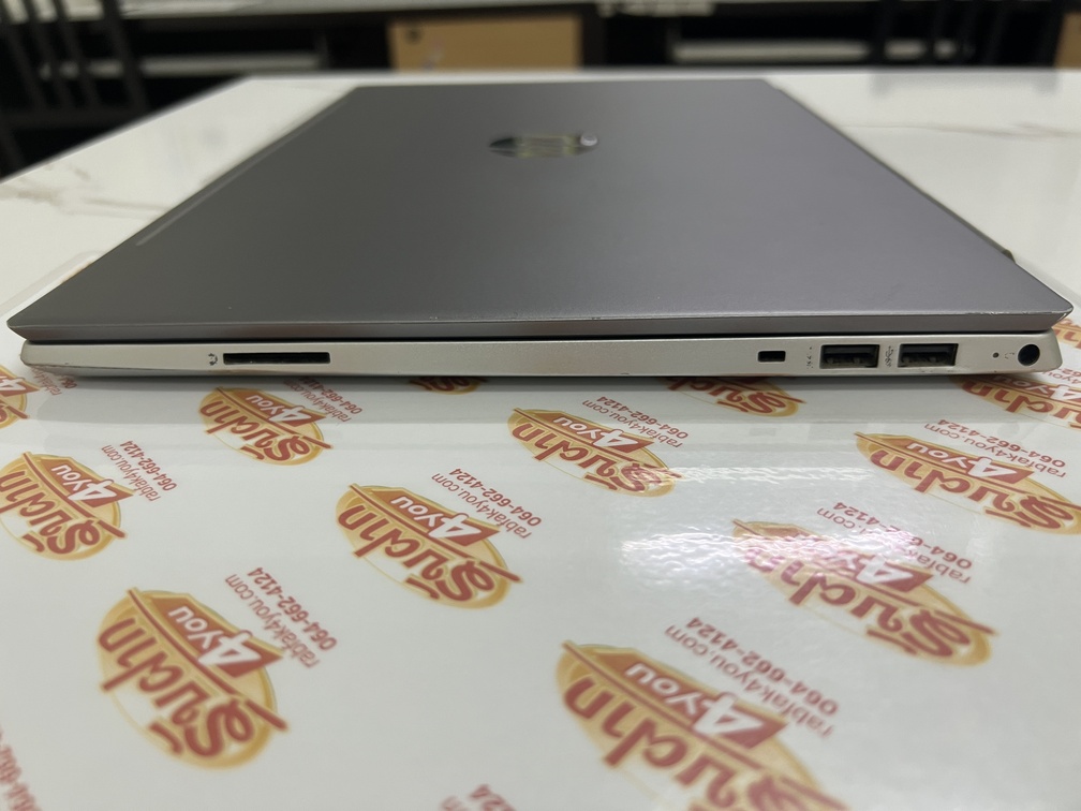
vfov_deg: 53.1
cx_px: 540
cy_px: 406
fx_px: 812
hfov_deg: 67.3
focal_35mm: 26
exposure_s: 1/50
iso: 100
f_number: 1.5
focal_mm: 5.7
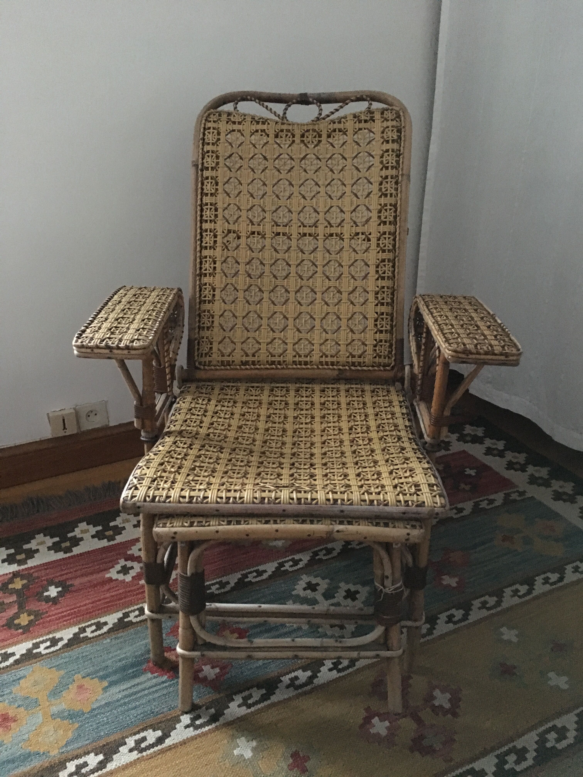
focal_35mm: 29
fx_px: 651
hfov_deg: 48.2
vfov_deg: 61.7
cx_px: 292
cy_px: 388
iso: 640
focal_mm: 4.15
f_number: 2.2
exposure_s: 1/17
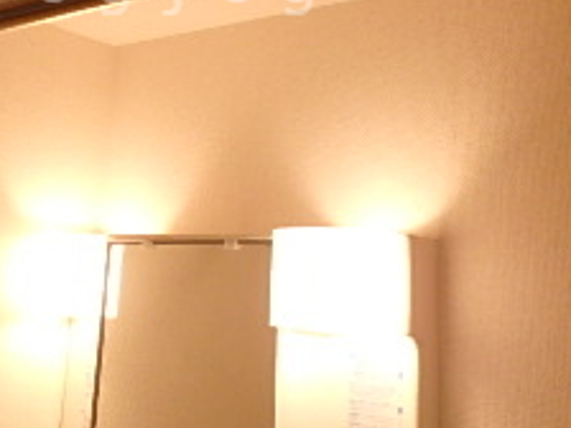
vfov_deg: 23.3
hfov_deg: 31.7
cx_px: 153
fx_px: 990
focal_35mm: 60
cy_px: -15
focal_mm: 3.7
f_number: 3.5
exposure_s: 1/40
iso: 200
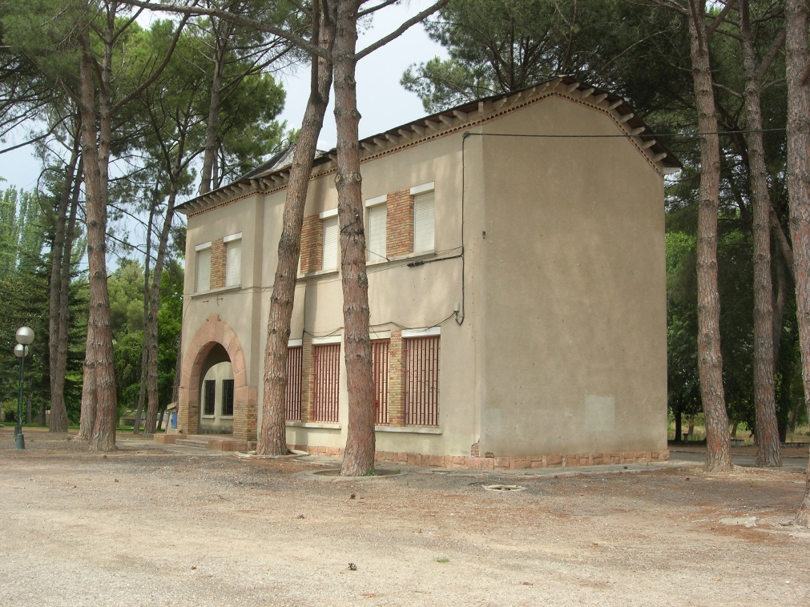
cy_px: 304
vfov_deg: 37.7
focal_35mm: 38
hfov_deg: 49.0
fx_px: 889
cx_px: 405
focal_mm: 7.8
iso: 64
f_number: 4.8
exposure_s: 1/205
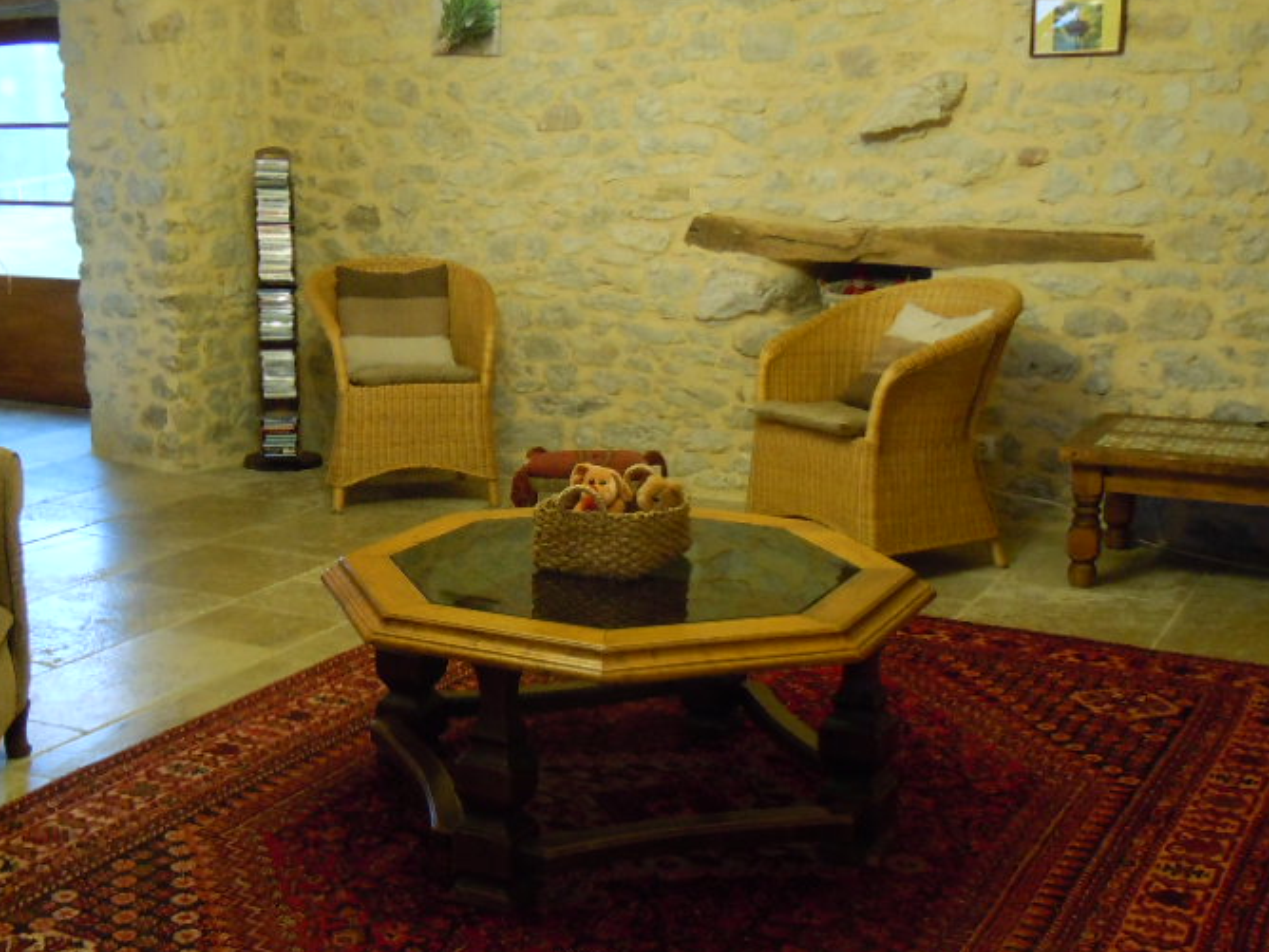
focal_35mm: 46
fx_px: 1686
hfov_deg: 40.9
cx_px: 456
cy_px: 553
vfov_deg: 31.5
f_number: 3.5
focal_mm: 5.4
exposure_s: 1/6
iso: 400
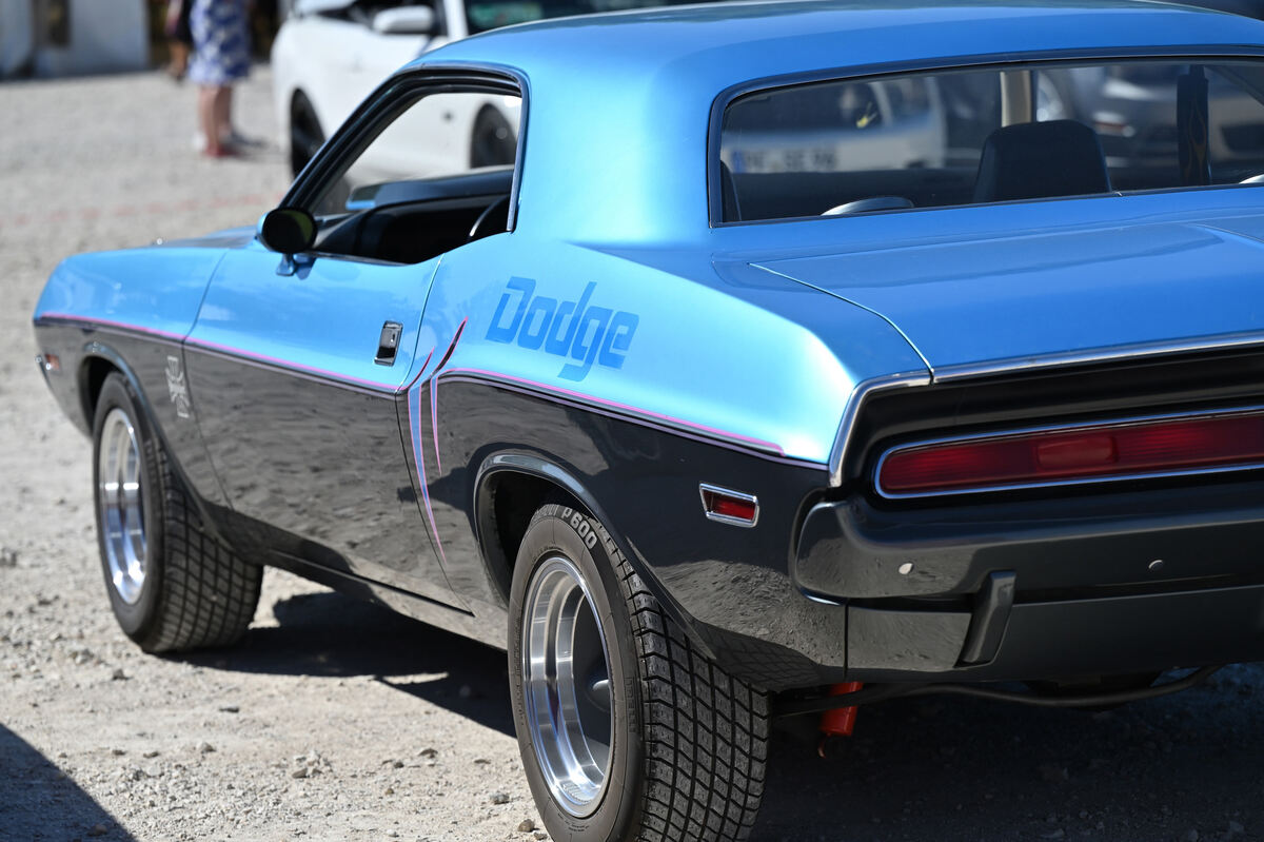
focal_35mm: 135
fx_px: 4738
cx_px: 632
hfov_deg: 15.2
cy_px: 421
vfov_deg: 10.2
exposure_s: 1/3200
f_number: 4.5
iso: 200
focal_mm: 135
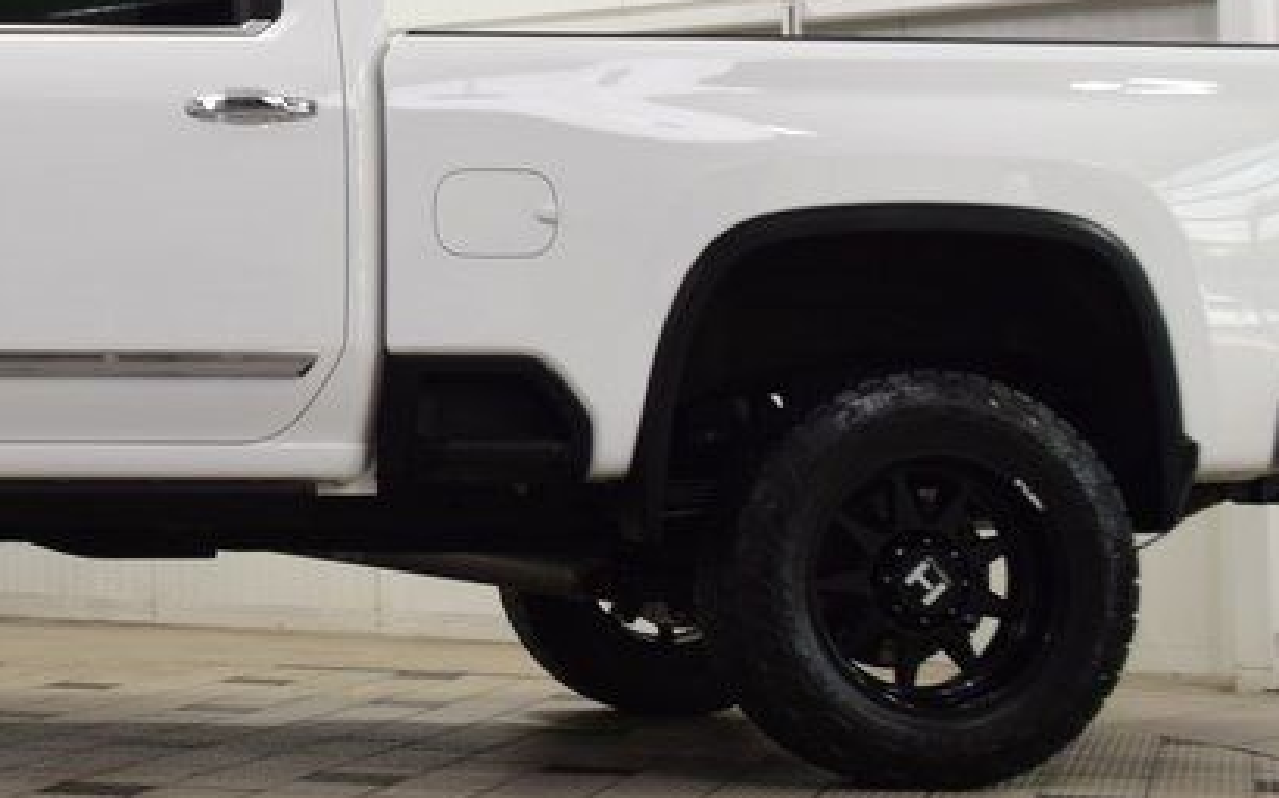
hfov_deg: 23.6
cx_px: -6
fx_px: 2927
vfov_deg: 15.5
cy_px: 226
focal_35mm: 84
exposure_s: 1/30
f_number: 7.1
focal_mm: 22
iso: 560
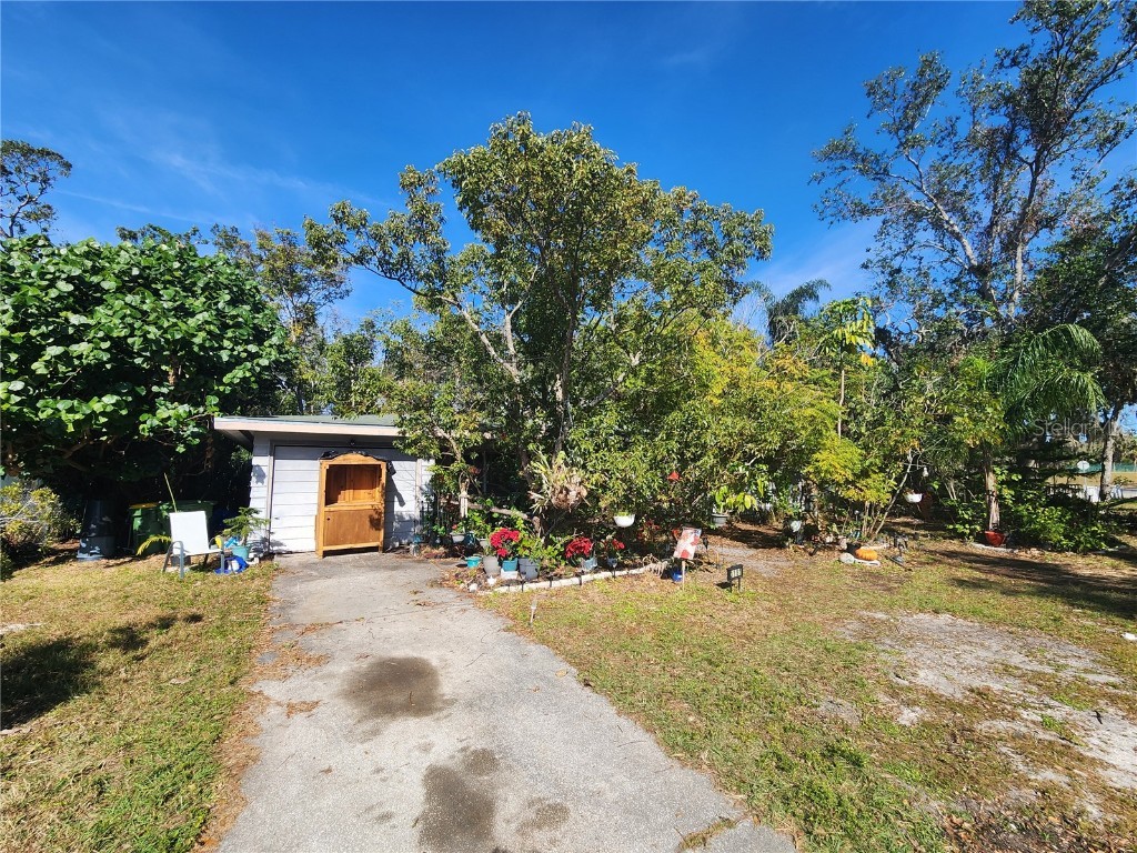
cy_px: 426
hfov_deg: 106.2
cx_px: 568
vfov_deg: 89.9
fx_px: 427
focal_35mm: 13
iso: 50
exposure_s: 1/1391
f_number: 2.2
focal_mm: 2.2
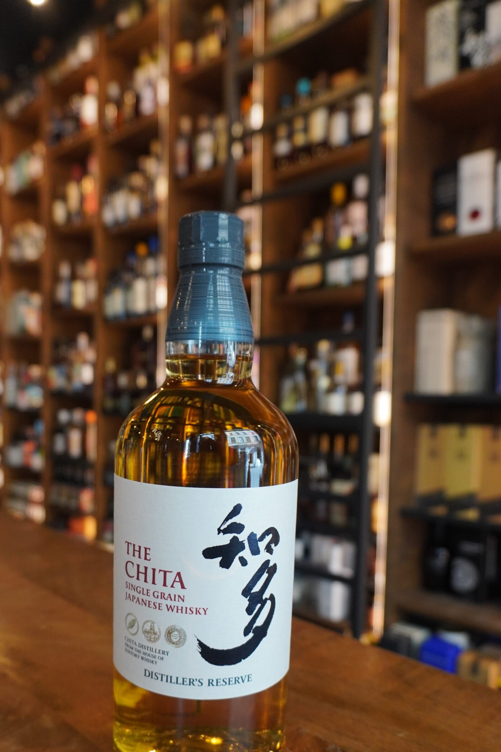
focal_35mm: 29
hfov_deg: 44.8
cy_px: 435
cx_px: 205
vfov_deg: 63.3
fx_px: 605
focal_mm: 16
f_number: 4
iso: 1000
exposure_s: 1/160
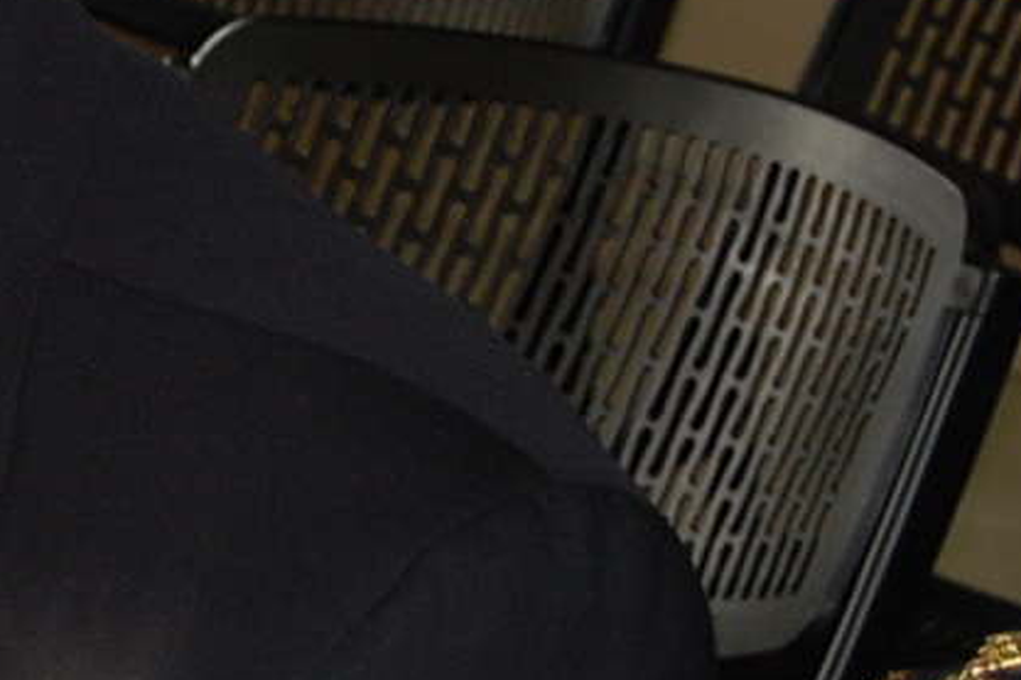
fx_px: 7371
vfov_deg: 5.3
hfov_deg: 7.7
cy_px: 32
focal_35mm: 260
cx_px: -788
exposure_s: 1/60
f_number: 5.6
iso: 400
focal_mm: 48
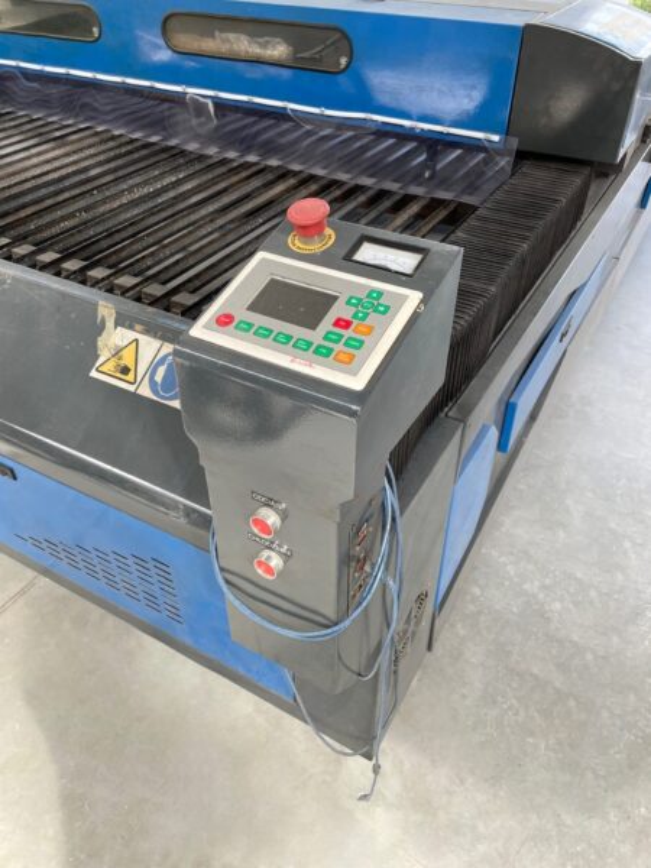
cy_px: 434
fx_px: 652
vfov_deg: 67.3
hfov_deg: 53.1
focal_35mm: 26
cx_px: 326
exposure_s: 1/225
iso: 32
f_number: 1.6
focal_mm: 4.2
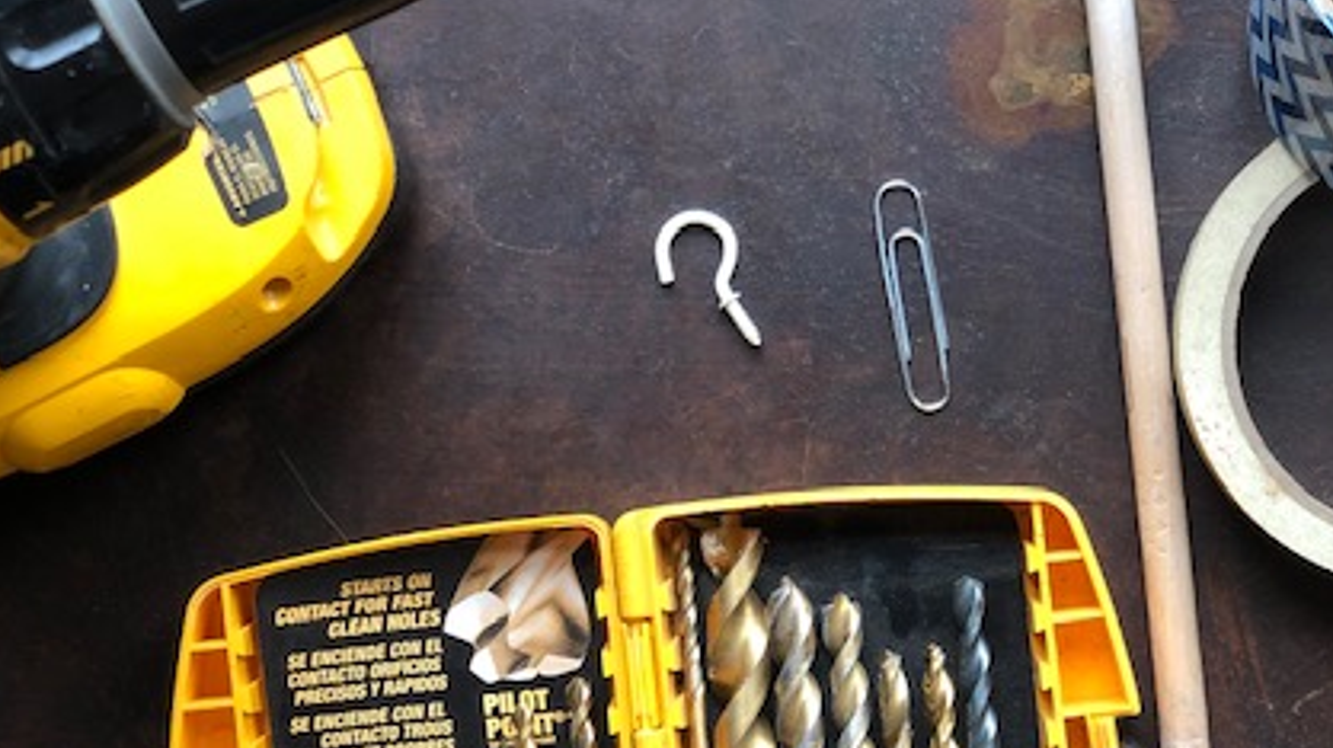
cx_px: 758
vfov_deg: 13.9
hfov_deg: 24.5
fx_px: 3073
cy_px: 486
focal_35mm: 87
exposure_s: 1/60
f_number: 2.4
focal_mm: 6
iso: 32
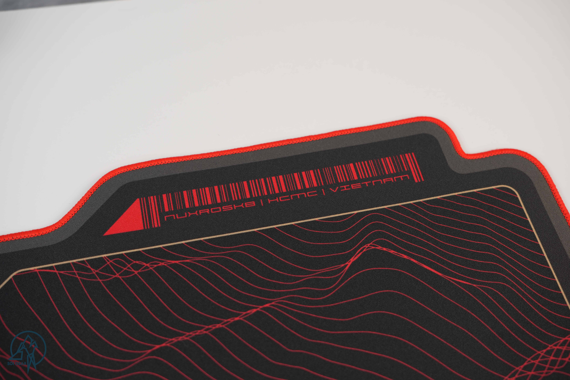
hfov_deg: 38.7
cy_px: 190
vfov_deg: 26.3
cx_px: 285
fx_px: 812
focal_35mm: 51
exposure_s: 1/80
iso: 250
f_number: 4.5
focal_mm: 51.3
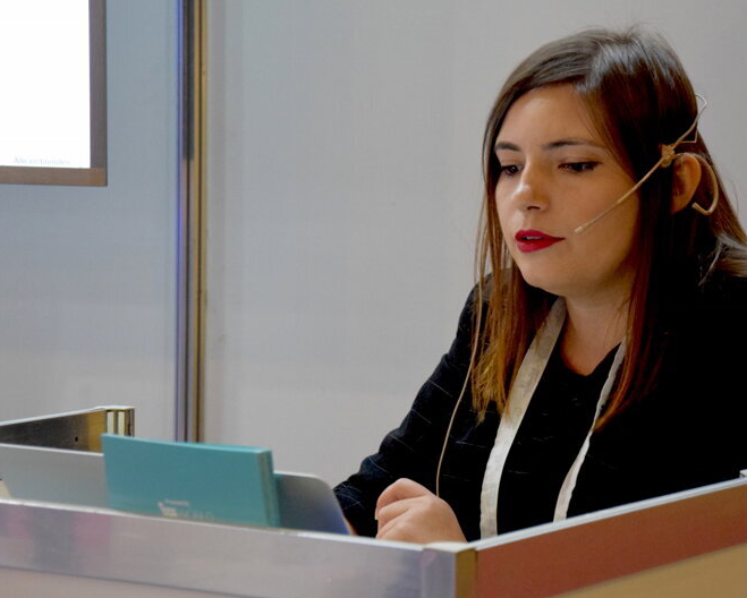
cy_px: 283
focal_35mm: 139
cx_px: 406
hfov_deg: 13.9
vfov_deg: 11.1
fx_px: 3066
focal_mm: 75
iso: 3200
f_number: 5.3
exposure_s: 1/60
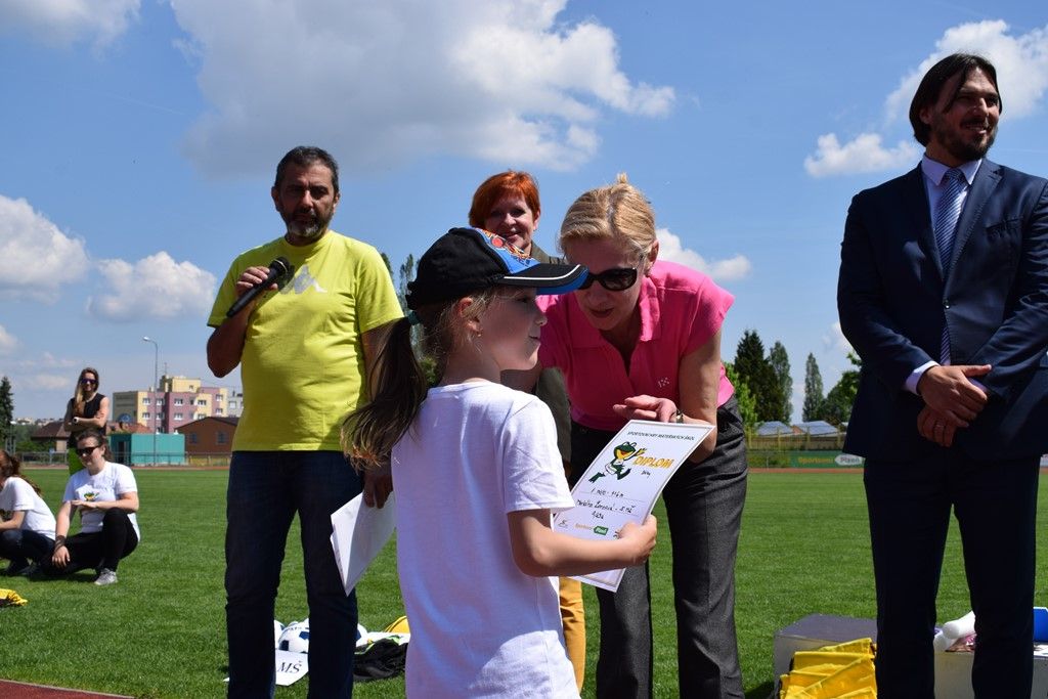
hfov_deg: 43.6
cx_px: 524
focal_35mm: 45
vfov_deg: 29.9
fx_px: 1310
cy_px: 350
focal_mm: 30
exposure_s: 1/500
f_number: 11
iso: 200
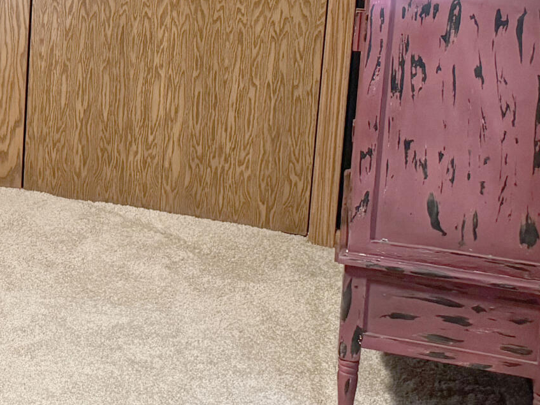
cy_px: -45
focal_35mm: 85
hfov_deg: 19.9
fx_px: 1326
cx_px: -269
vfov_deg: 16.8
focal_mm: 6.76
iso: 640
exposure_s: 1/60
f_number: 1.78
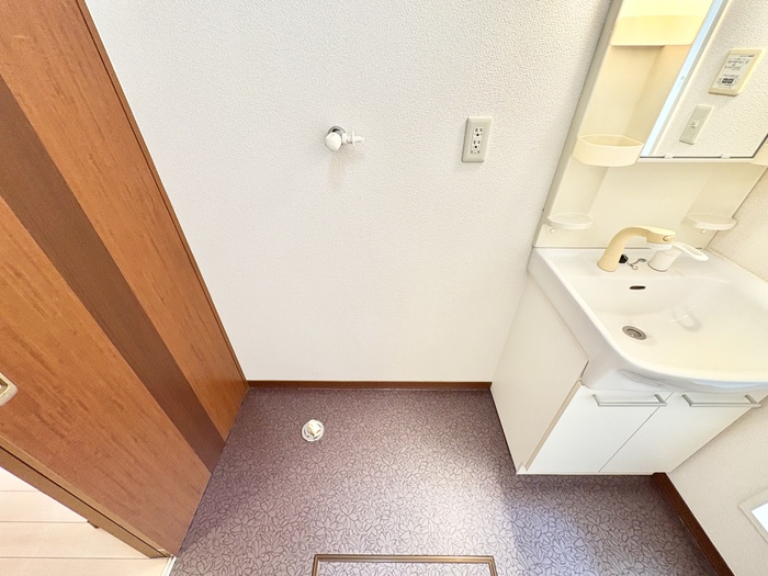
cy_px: 288
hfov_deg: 102.1
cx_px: 384
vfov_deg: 85.7
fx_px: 311
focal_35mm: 14
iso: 200
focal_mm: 2.22
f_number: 2.2
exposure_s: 1/60
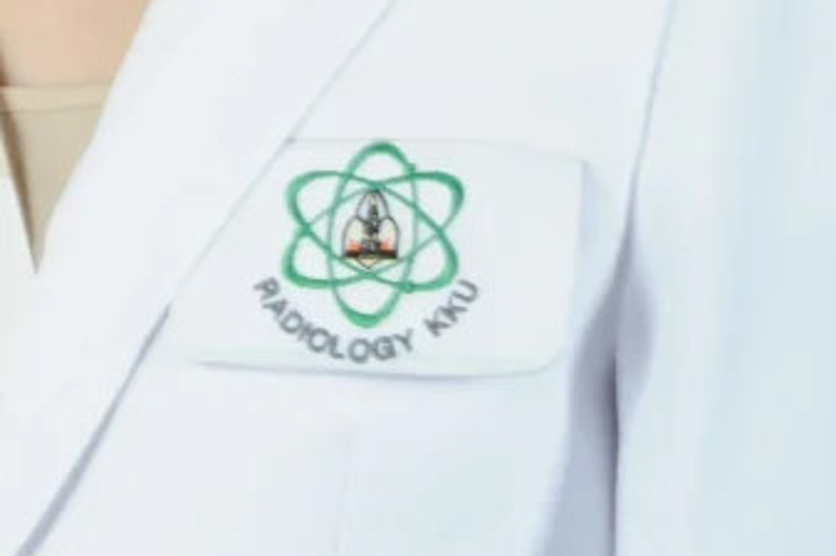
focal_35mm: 273
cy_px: -101
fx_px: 6336
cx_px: 139
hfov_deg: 7.5
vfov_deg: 5.0
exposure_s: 1/100
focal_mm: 60
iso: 500
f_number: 11
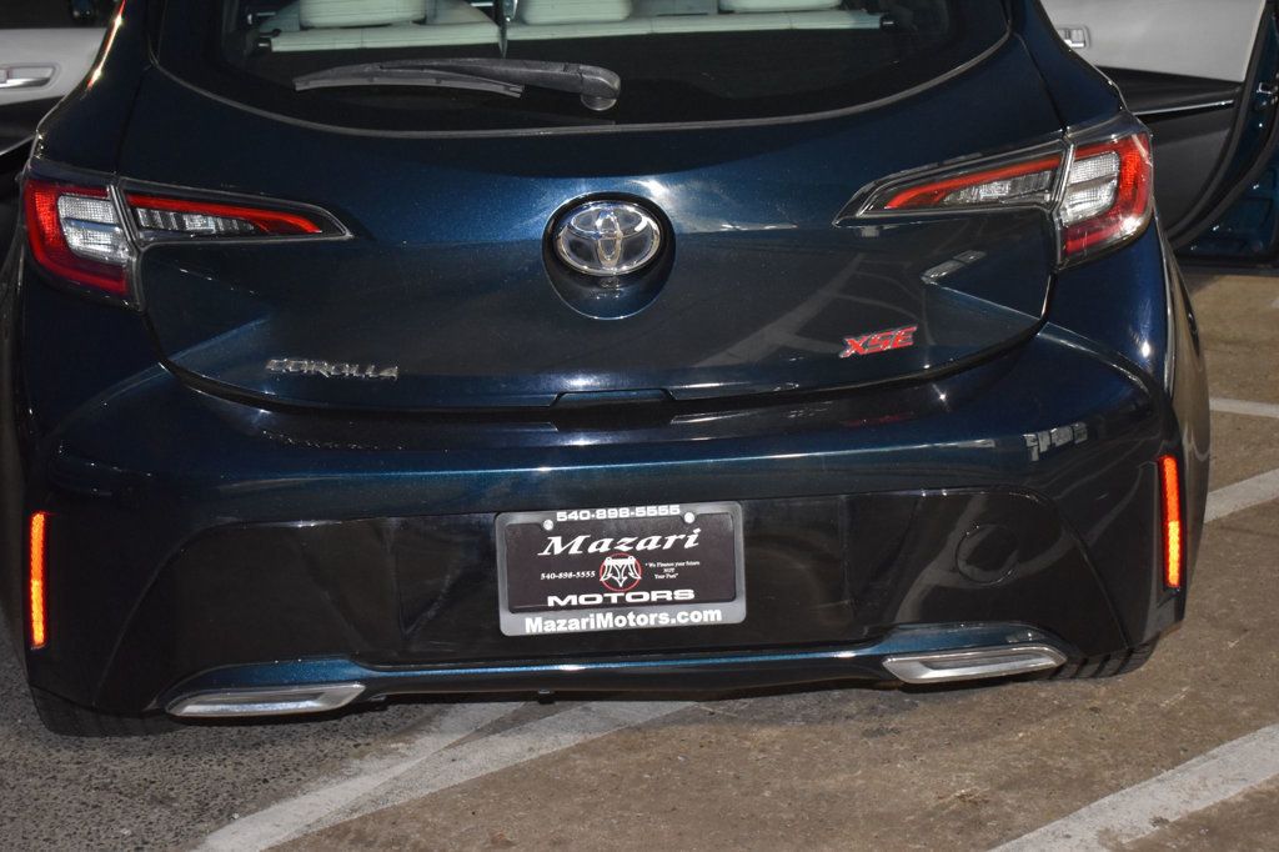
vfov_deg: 22.6
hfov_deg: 33.4
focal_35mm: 60
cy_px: 426
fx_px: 2131
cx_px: 640
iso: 1600
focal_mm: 40
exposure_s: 1/30
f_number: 4.8
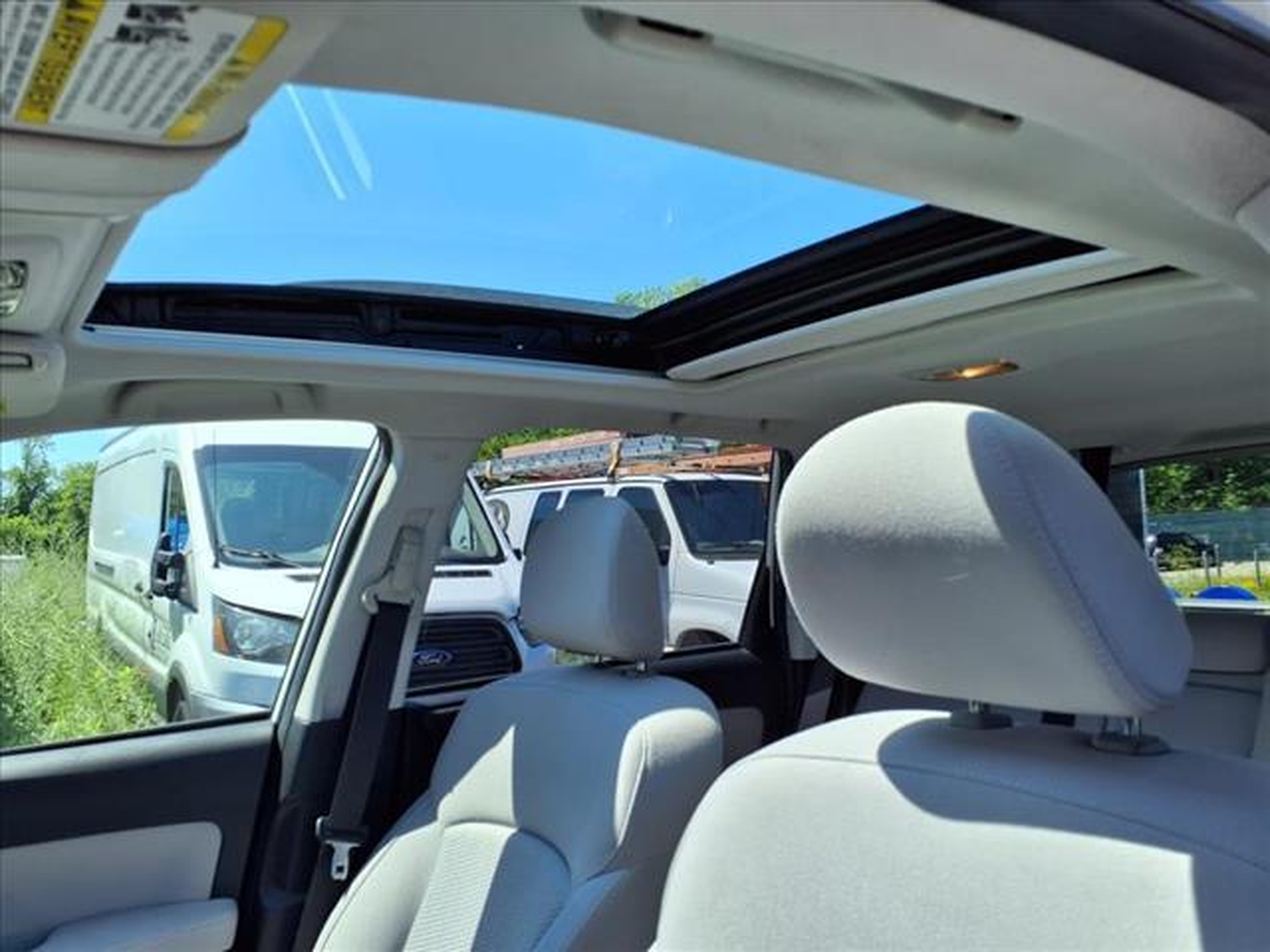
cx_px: 635
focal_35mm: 27
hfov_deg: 65.3
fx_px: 991
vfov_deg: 51.4
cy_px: 476
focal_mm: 3.58
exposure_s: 1/1000
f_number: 1.9
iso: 40
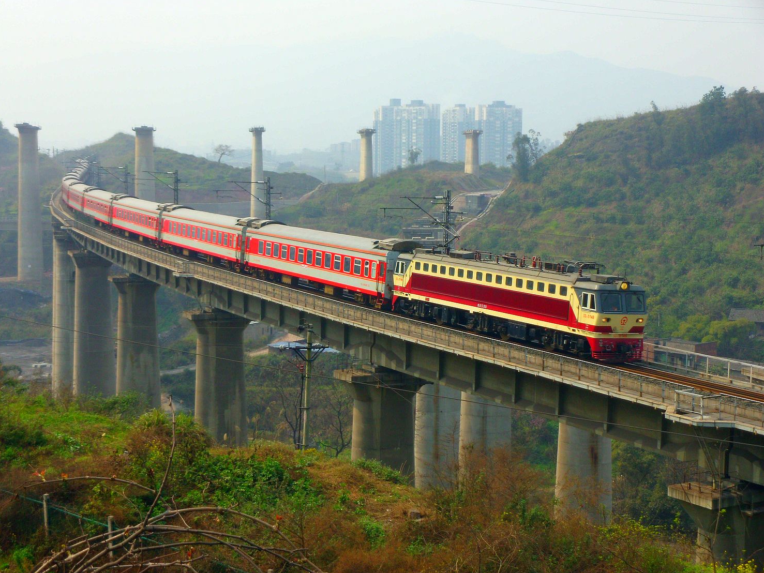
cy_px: 289
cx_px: 387
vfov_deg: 22.6
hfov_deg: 29.8
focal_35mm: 65
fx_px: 1435
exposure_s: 1/400
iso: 64
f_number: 5.2
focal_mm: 11.5
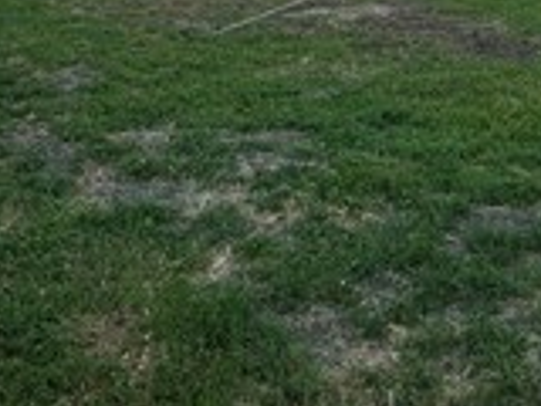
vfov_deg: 23.0
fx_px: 875
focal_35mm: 56
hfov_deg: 33.8
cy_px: -129
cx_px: 396
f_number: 2.2
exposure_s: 1/435
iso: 40
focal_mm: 2.22
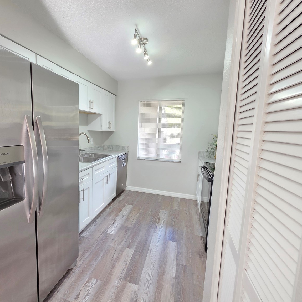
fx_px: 158
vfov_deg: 87.4
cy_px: 148
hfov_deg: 86.3
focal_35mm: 16
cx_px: 120
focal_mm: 2.2
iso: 320
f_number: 1.9
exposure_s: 1/60
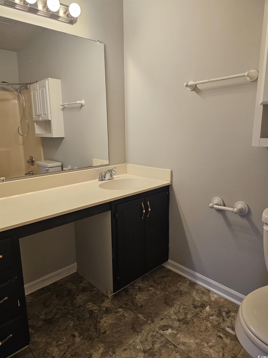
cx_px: 134
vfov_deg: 73.9
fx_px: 237
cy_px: 179
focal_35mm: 23
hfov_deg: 58.9
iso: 250
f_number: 1.7
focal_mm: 6.3
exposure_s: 1/120
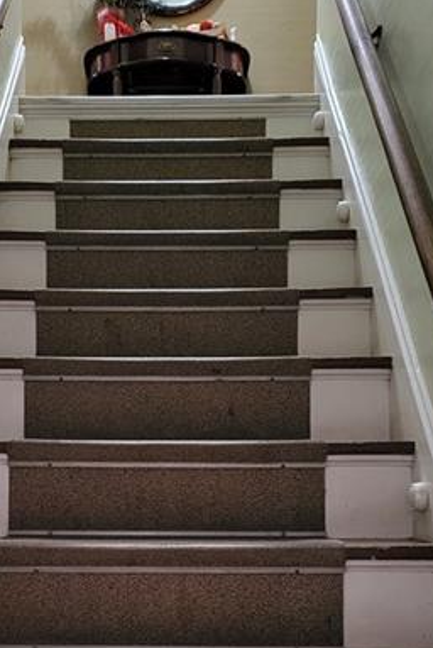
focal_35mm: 50
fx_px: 900
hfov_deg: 26.9
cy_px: 481
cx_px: 161
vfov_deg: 38.6
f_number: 1.8
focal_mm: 5
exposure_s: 1/24
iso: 1250
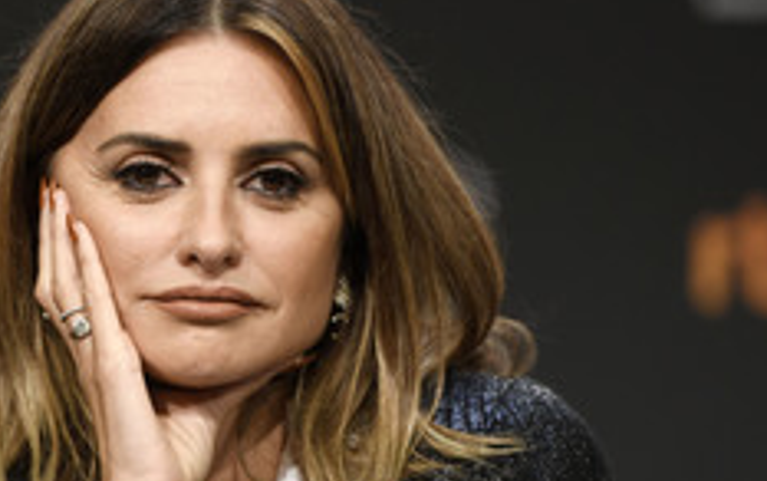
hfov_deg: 5.3
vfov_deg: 3.3
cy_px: 392
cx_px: 176
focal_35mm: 394
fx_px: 8242
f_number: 3.2
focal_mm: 200
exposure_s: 1/200
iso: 1000
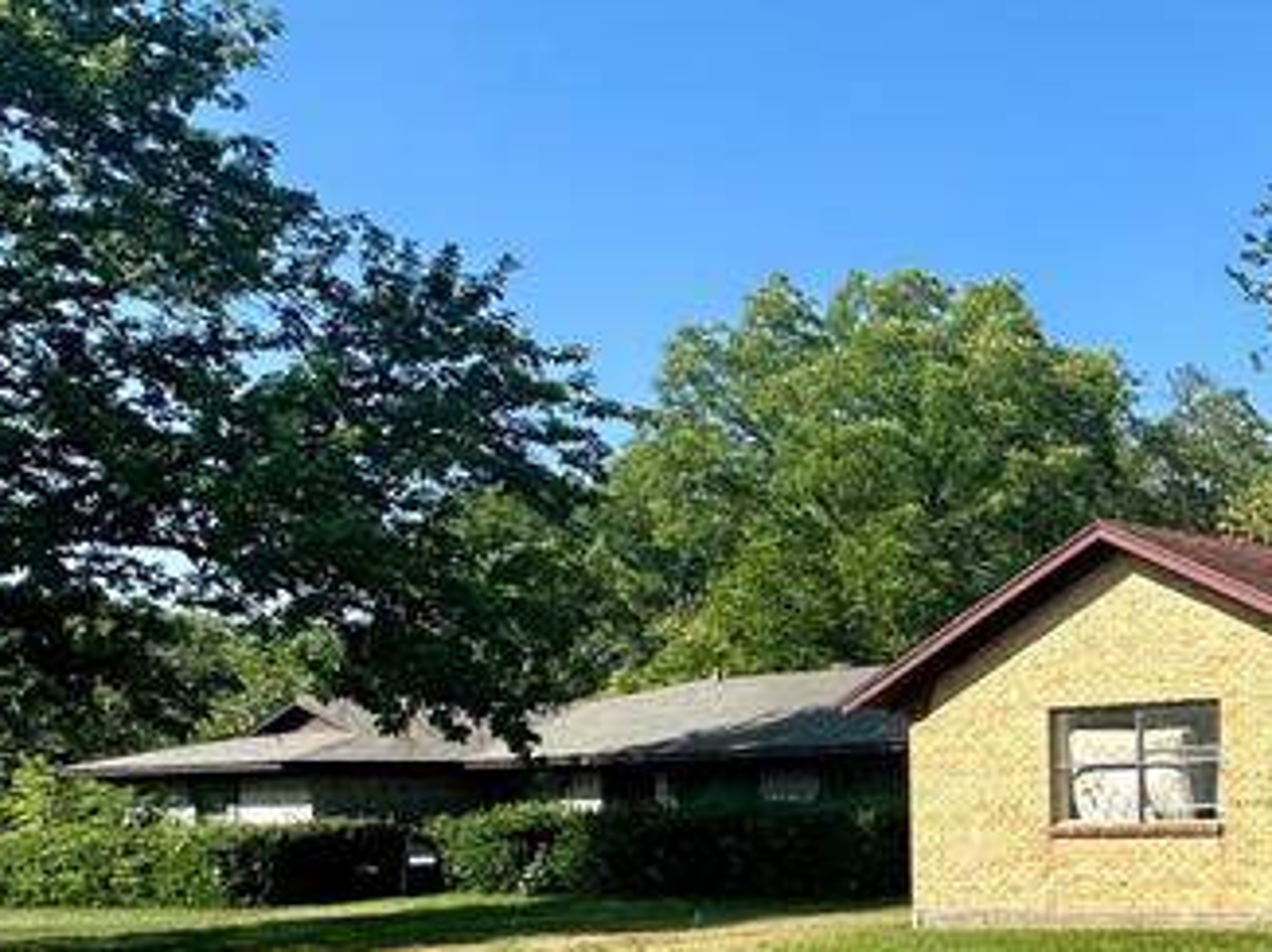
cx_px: 1881
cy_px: 769
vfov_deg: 31.9
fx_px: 1616
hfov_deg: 28.7
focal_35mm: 44
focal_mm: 2.22
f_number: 2.2
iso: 50
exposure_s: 1/1335
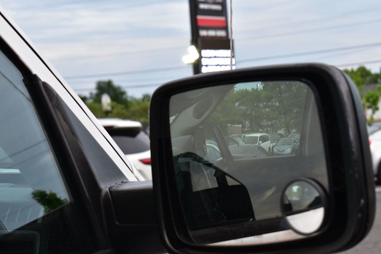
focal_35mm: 80
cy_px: 139
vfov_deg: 17.0
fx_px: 846
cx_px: 203
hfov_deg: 25.4
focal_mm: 48
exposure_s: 1/80
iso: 400
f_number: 8
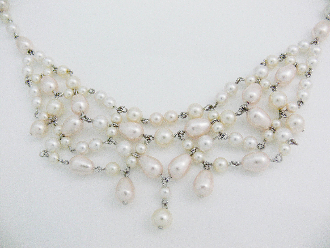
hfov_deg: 52.6
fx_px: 334
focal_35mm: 35
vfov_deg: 40.7
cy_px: 124
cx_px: 165
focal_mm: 7.4
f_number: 2.8
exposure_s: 1/25
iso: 200
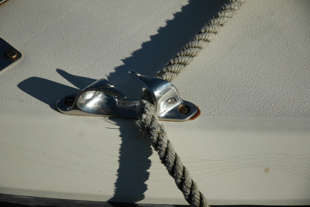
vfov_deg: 12.9
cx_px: 154
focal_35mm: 106
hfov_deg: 19.3
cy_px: 103
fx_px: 913
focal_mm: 70
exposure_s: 1/3200
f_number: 4.5
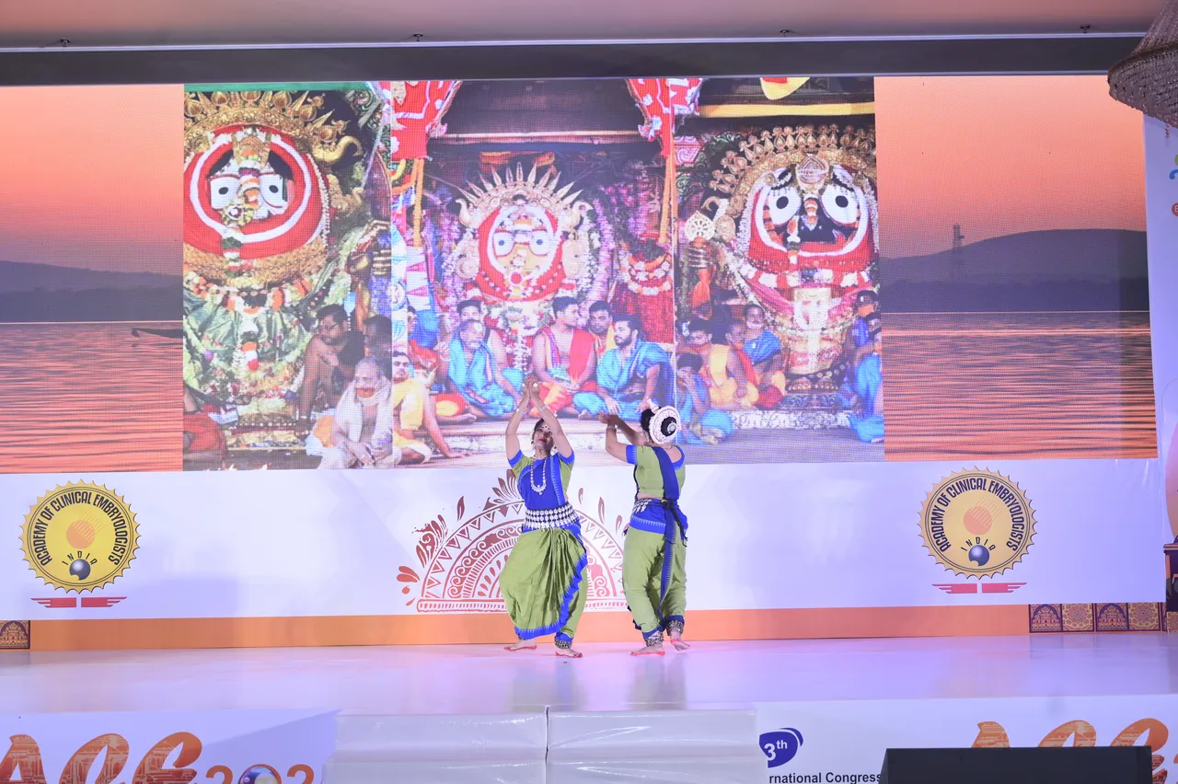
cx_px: 589
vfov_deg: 29.8
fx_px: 1472
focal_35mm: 45
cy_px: 392
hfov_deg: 43.6
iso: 400
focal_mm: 45
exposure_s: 1/125
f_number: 4
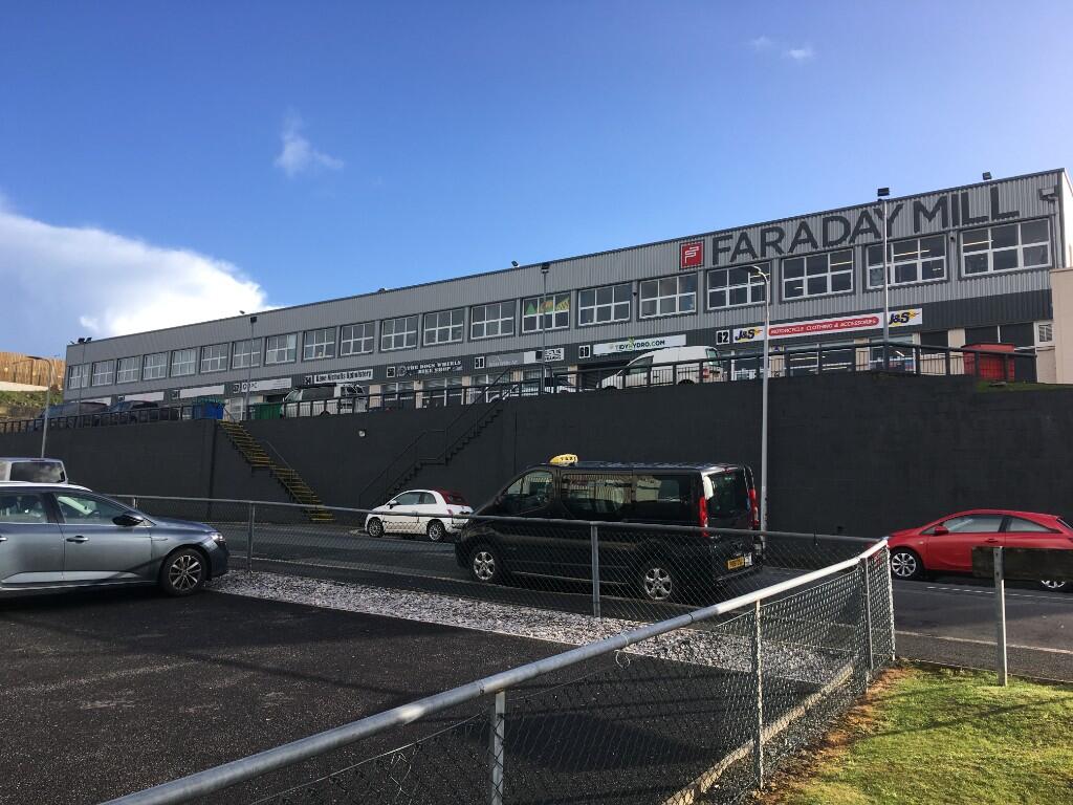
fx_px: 899
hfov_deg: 61.7
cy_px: 402
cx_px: 536
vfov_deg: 48.2
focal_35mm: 29
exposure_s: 1/739
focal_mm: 4.15
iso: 25
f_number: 2.2
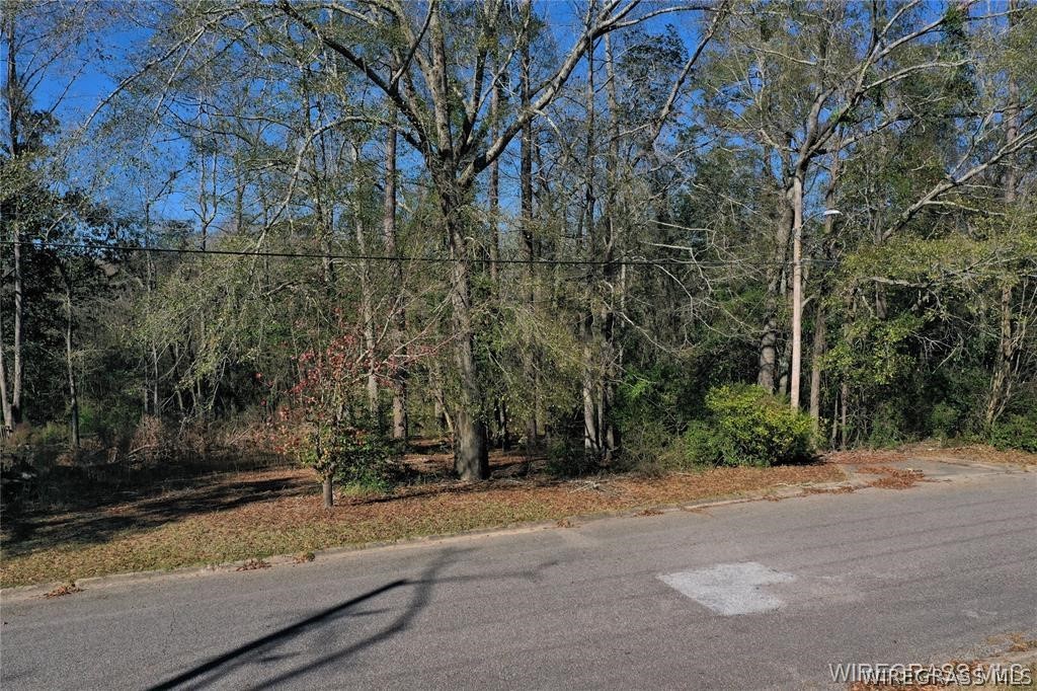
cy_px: 346
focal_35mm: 28
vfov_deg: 46.4
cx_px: 518
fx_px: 806
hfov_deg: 65.5
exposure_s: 1/640
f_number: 6.3
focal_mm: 10.26
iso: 100
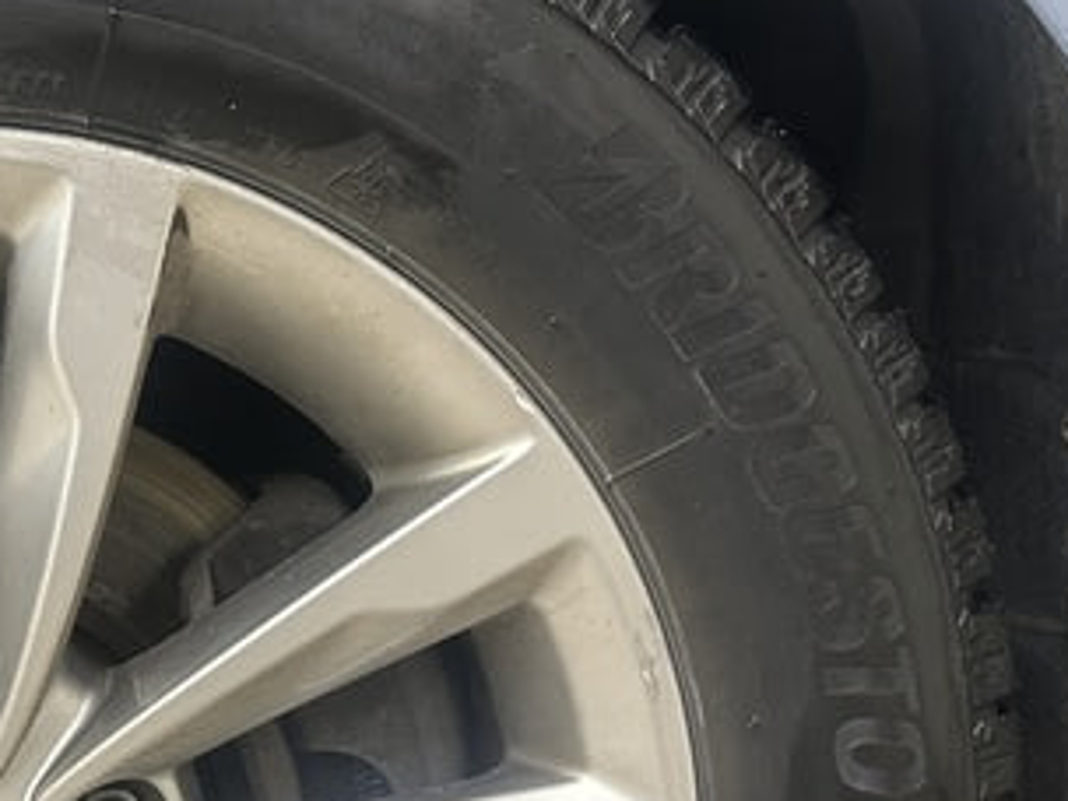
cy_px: 789
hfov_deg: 25.7
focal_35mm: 71
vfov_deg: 20.1
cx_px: -56
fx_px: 2191
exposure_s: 1/50
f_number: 1.78
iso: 320
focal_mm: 6.86
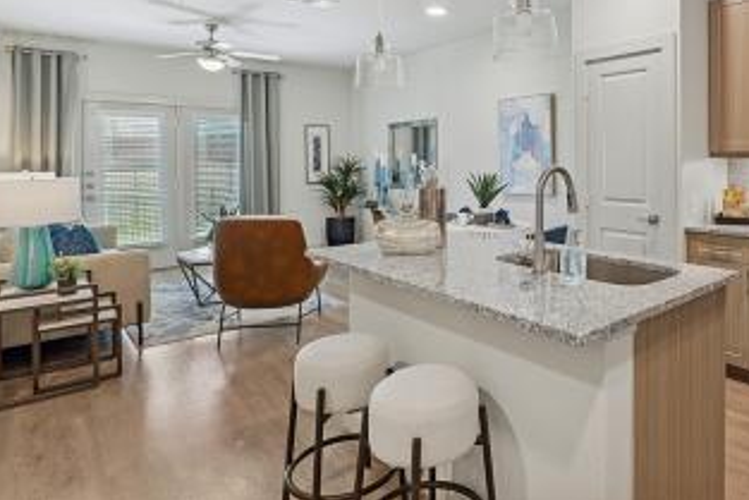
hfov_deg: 73.2
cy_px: 146
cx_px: 514
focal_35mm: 23
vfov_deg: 53.5
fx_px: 479
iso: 100
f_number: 9
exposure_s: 1/4
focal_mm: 16
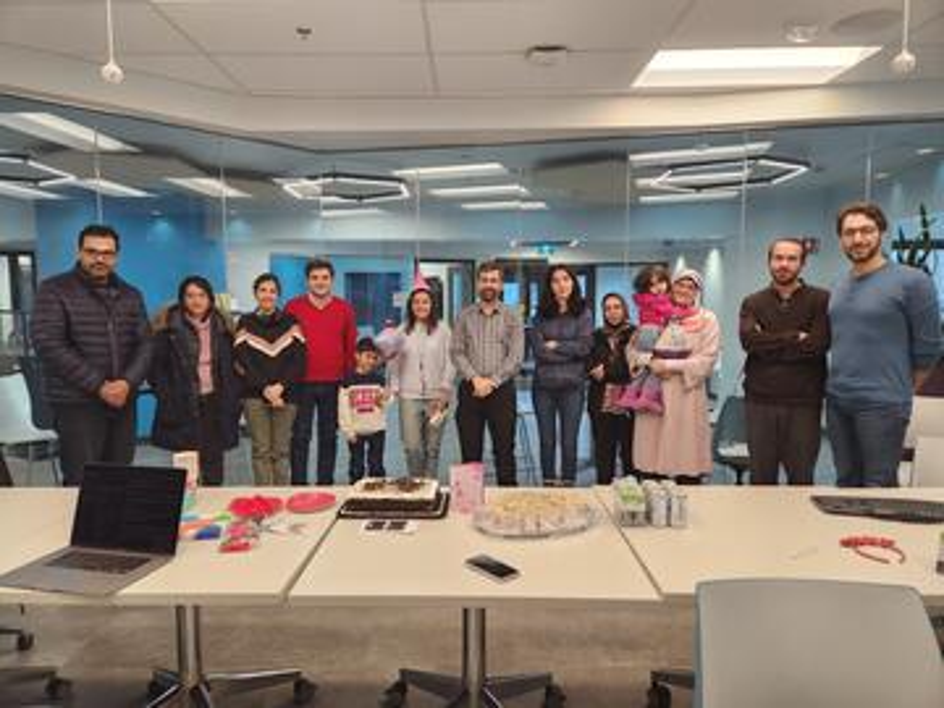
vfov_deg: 58.9
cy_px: 354
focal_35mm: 23
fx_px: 627
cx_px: 472
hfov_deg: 73.9
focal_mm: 5.4
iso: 200
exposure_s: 1/180
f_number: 1.8
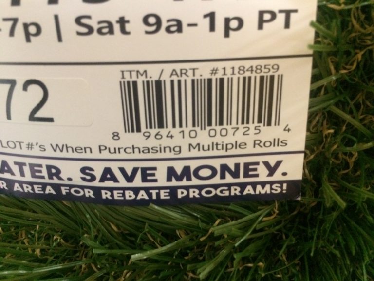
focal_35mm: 29
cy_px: 140
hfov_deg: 61.7
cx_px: 187
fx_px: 313
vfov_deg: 48.2
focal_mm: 4.15
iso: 640
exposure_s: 1/17
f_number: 2.2
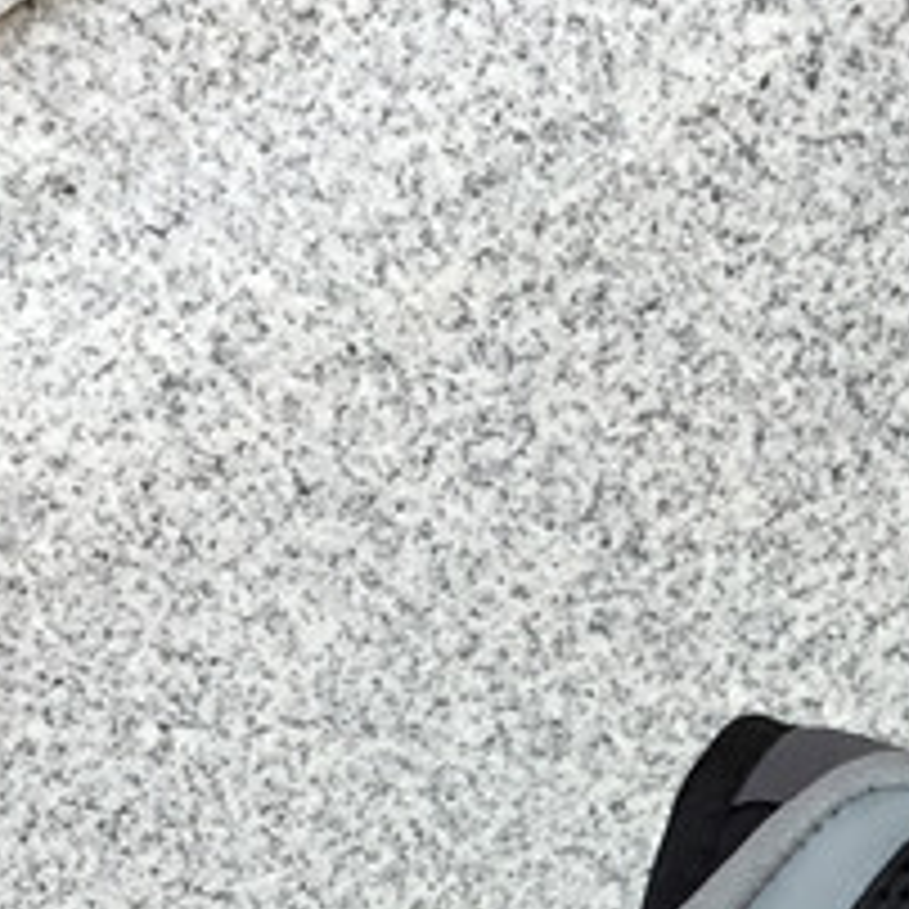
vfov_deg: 13.7
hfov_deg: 13.7
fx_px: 3625
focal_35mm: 122
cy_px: 1222
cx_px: 1238
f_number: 2.4
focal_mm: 3.3
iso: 32
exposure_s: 1/100
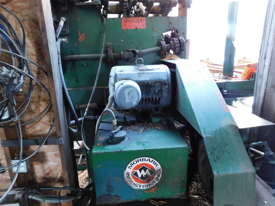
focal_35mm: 23
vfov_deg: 58.9
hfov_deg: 73.9
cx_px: 138
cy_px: 103
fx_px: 183
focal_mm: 4
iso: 800
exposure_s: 1/5
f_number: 3
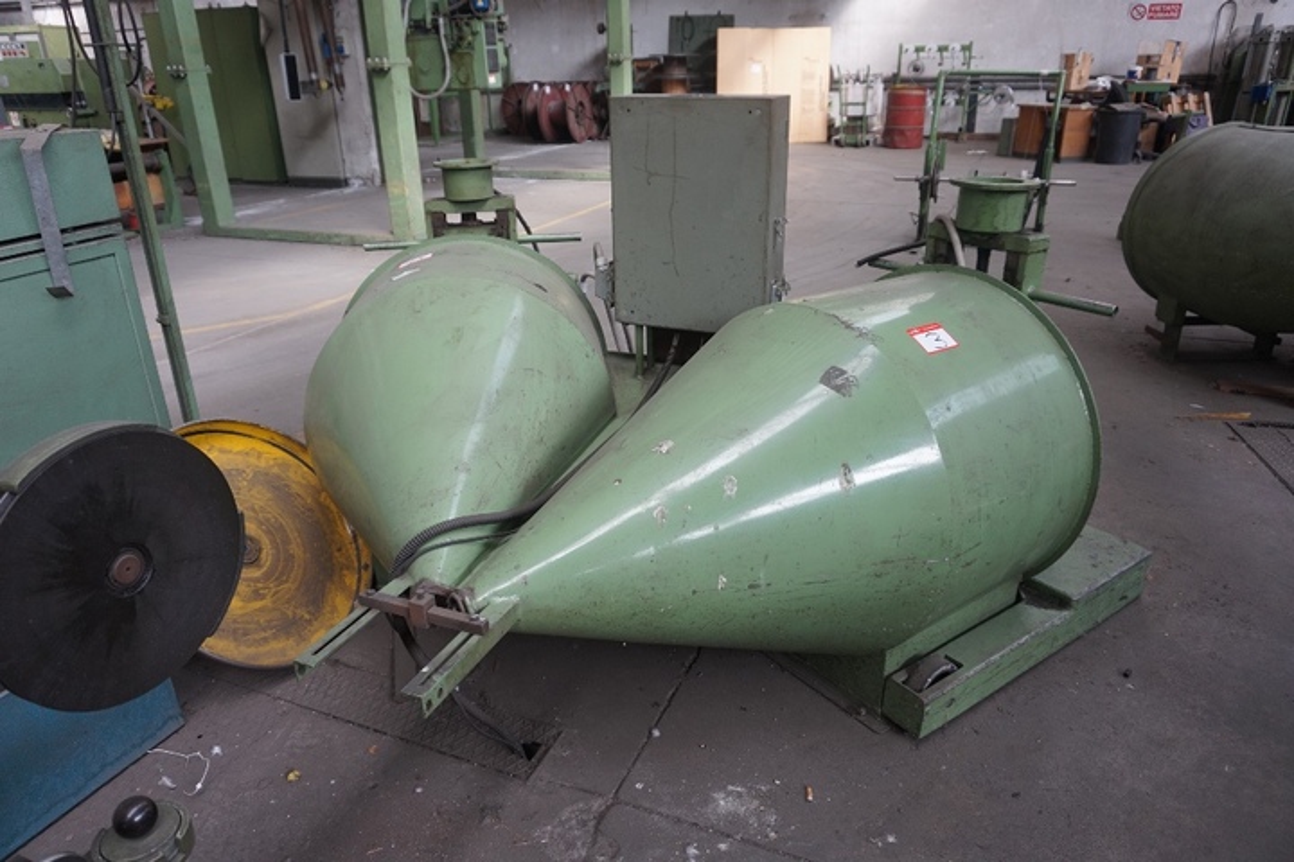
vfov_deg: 53.1
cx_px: 647
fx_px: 863
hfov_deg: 73.7
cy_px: 431
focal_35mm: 24
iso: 320
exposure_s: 1/160
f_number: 4
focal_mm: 16
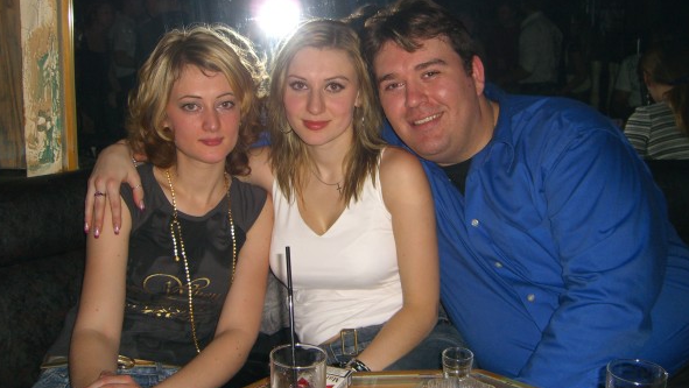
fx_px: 768
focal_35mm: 42
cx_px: 340
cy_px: 146
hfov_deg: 48.3
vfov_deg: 28.3
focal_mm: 7.9
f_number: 2.8
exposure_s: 1/60
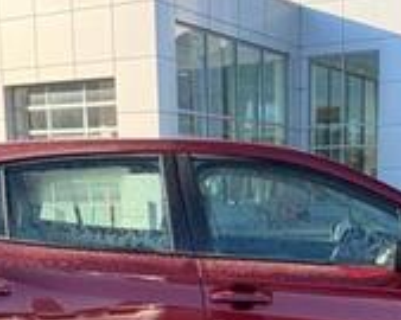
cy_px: 327
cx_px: 263
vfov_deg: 21.0
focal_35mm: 70
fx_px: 830
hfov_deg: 27.0
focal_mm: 6.76
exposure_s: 1/1060
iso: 100
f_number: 1.78
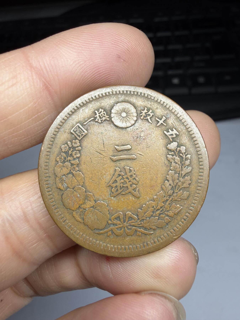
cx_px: 120
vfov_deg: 67.3
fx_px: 240
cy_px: 160
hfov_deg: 53.1
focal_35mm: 26
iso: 40
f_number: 2.2
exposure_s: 1/130
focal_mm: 2.22
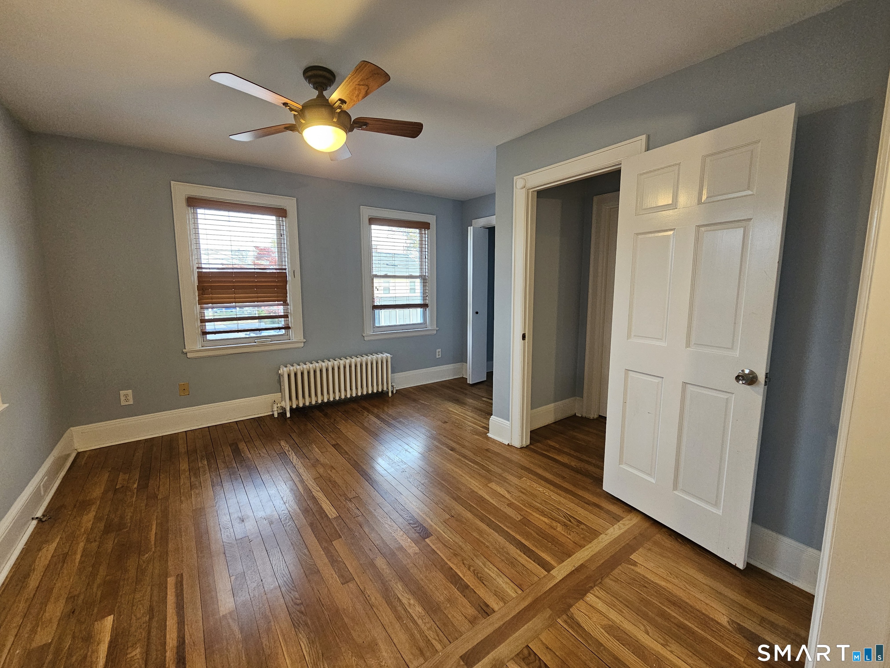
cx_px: 445
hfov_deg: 106.2
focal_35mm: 13
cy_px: 334
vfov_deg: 89.9
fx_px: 334
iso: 400
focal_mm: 2.2
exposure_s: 1/60
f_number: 2.2
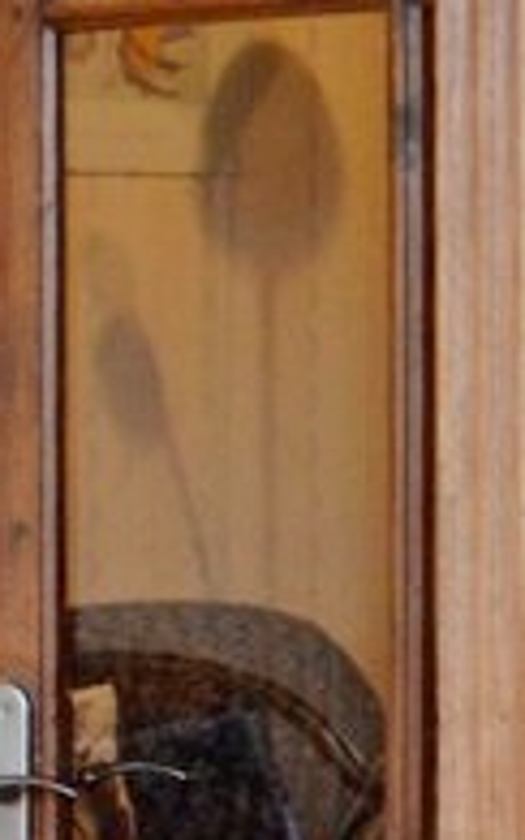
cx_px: -1106
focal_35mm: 162
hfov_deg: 7.1
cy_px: 373
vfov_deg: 12.9
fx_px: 3714
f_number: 3.5
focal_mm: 11.5
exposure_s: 1/60
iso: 560
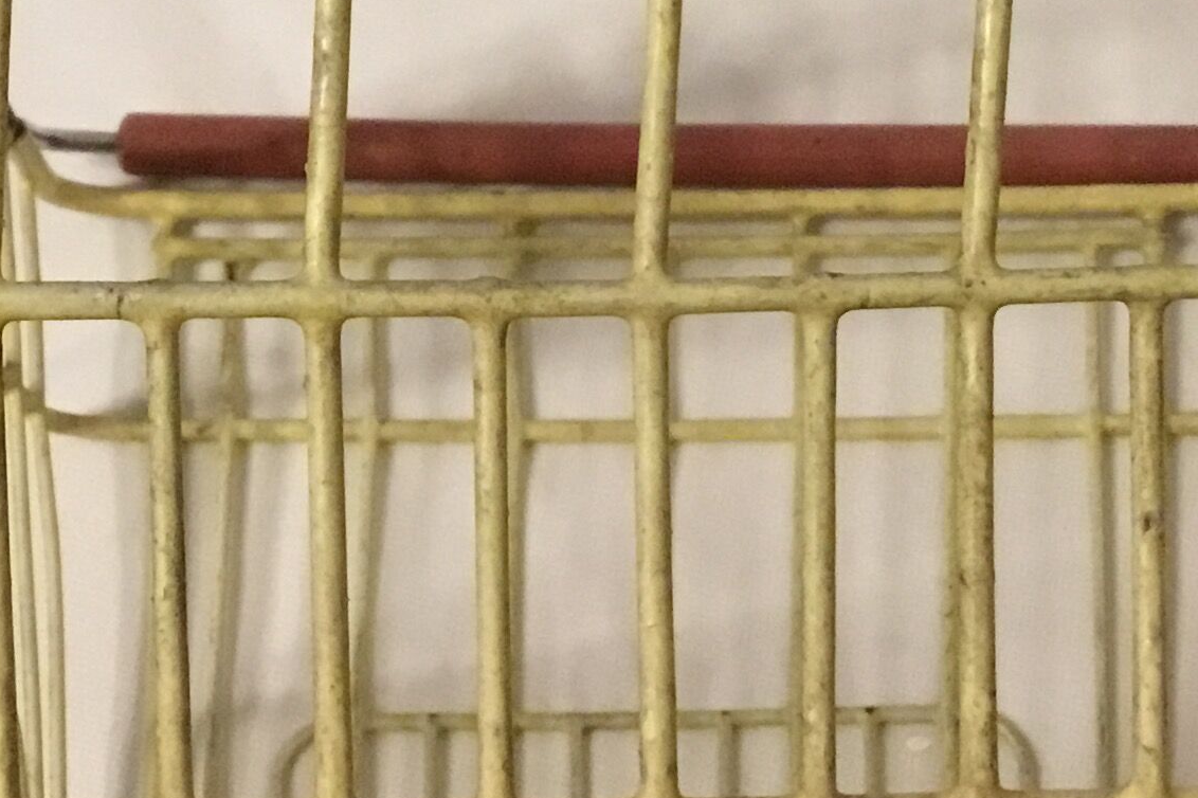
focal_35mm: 93
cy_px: -101
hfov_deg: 21.9
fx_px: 3094
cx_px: 605
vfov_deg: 14.3
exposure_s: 1/20
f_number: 2.4
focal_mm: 3.3
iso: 250
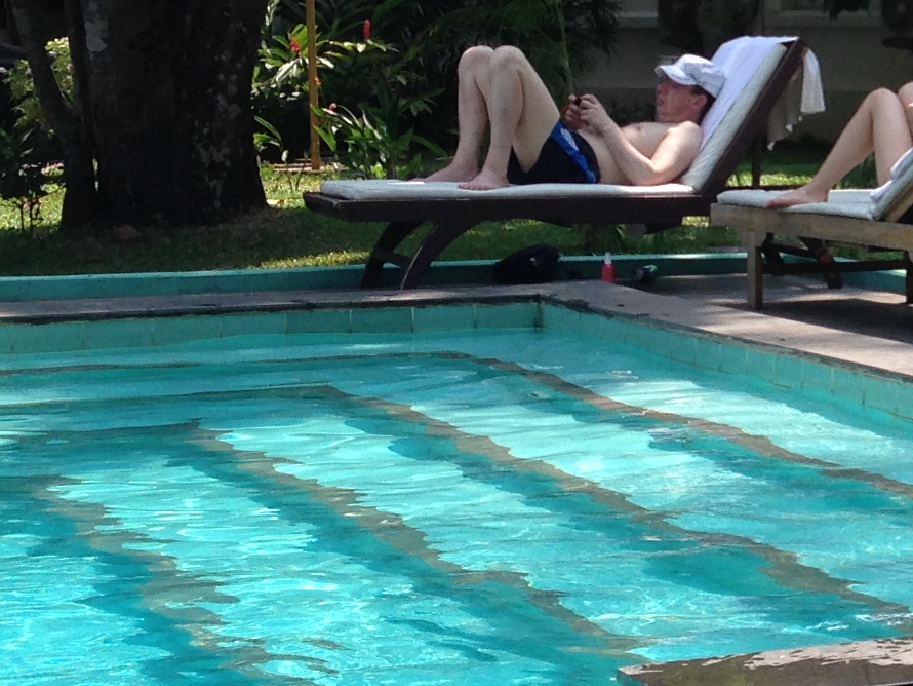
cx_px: 1259
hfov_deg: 15.3
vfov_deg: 12.2
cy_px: 161
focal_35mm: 121
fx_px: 3192
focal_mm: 4.12
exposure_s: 1/704
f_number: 2.4
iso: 50
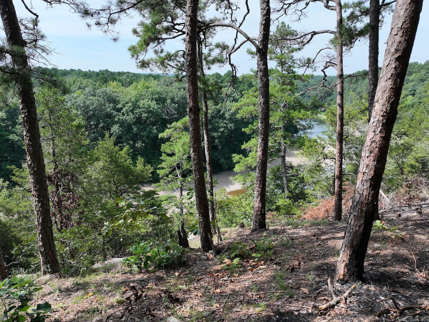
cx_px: 214
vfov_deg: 56.8
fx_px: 297
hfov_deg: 71.6
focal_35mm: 24
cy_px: 161
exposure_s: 1/1600
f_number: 2.8
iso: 200
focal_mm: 12.29
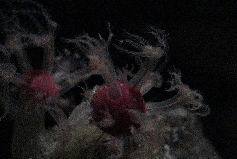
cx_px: 89
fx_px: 1482
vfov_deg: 6.1
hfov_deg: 9.1
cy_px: 84
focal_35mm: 225
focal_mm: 90
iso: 6400
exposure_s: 1/161
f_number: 2.8
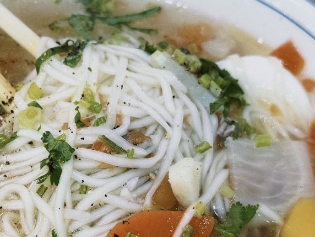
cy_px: 169
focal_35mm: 86
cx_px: 82
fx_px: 783
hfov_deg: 22.6
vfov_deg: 17.1
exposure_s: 1/50
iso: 125
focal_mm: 6.76
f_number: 1.78
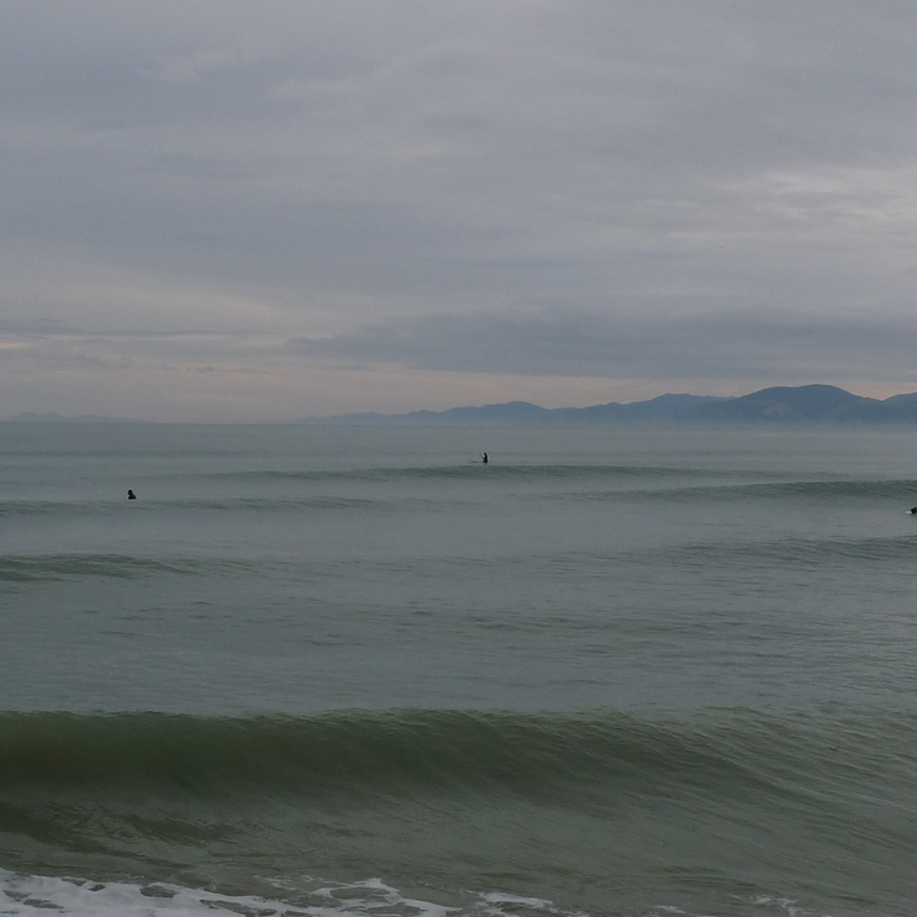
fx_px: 1768
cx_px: 437
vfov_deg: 29.1
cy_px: 459
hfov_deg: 29.1
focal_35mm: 59
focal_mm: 5.5
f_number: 5.6
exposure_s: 1/250
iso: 100
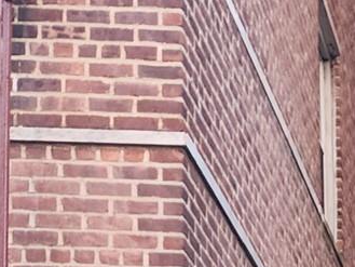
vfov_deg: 8.9
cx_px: 705
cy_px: 743
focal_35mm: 143
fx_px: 1467
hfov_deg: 12.3
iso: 125
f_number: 1.8
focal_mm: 6.4
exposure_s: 1/120
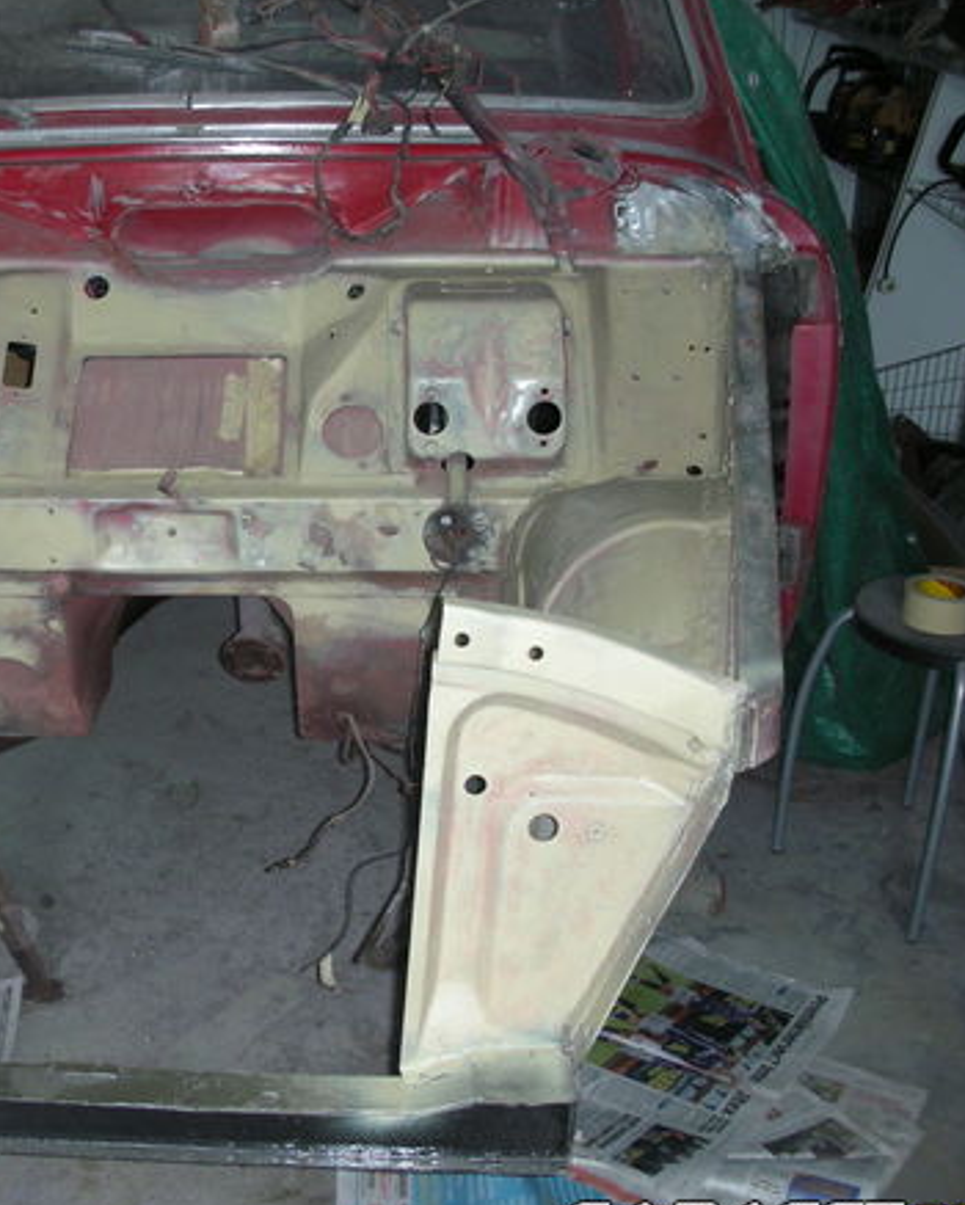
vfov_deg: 37.3
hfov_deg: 29.4
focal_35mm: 50
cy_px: 582
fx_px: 1784
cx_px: 154
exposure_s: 1/60
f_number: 2.8
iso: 100
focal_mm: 5.8
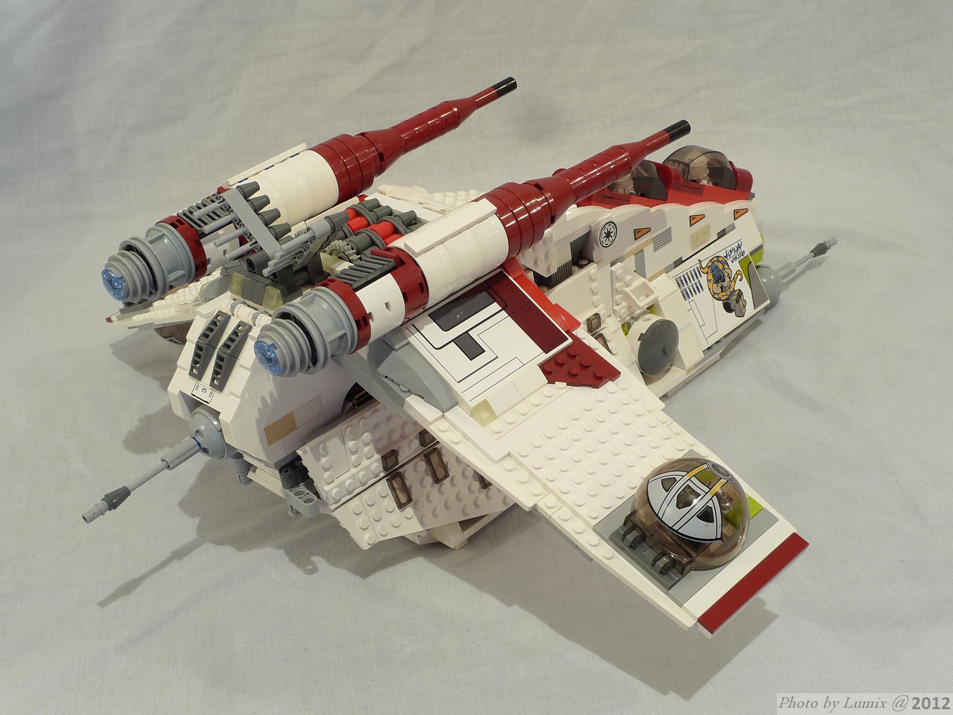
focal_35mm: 52
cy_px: 358
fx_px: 1432
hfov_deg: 36.8
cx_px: 476
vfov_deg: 28.0
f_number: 4.5
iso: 80
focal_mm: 11.1
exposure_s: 2.5
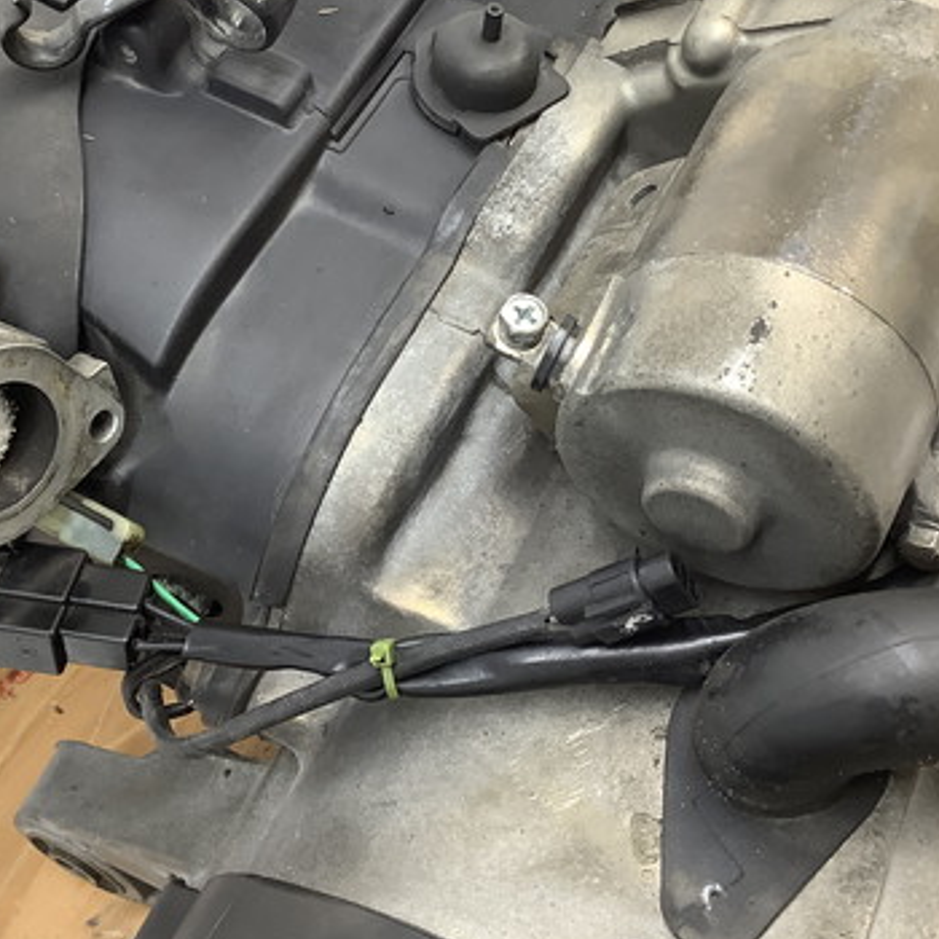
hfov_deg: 36.0
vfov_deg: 35.9
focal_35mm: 47
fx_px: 1442
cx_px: 435
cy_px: 370
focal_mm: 3.3
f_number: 2.4
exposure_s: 1/60
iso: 100
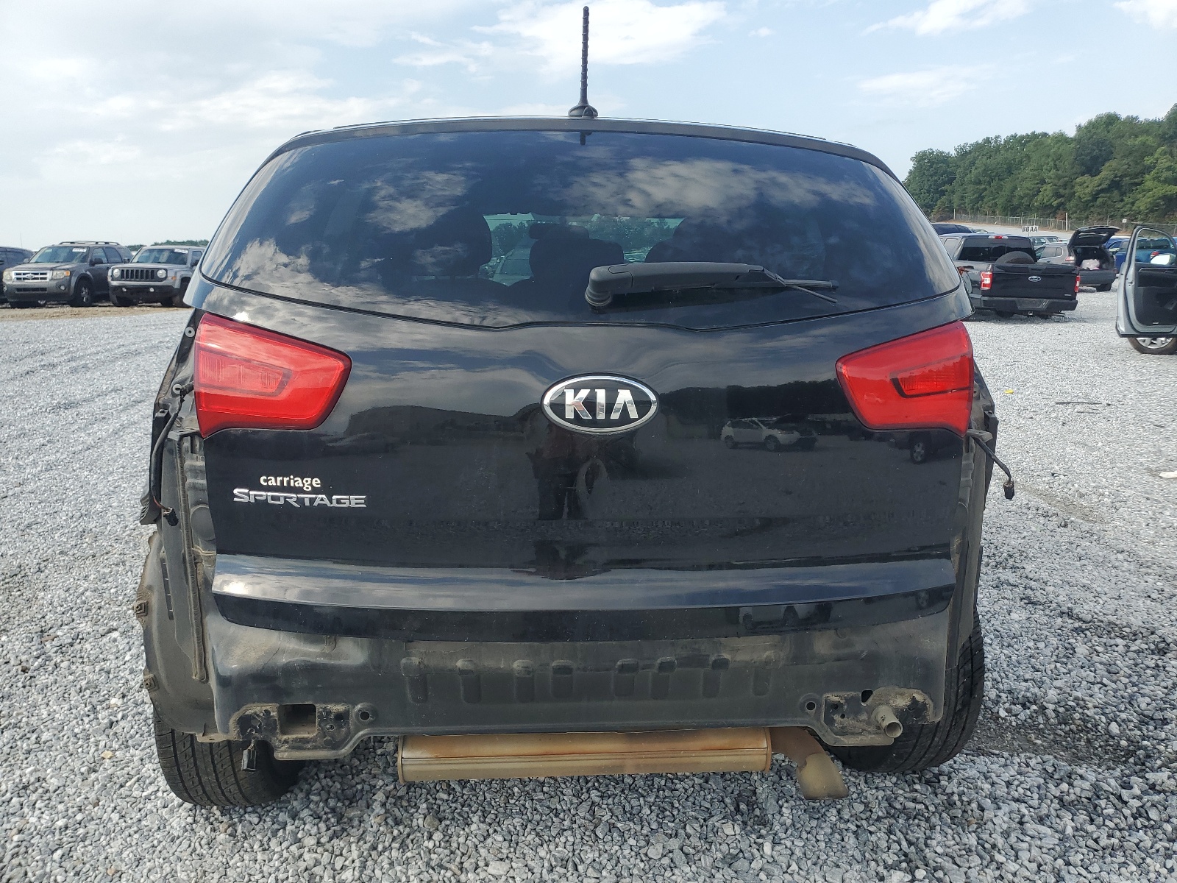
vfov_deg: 53.1
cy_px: 442
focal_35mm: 26
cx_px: 588
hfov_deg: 67.3
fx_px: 884
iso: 50
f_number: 1.5
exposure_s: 1/1667
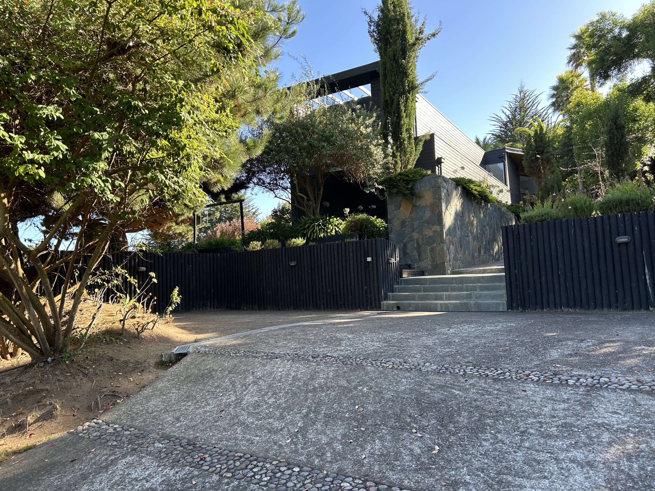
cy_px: 246
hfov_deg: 67.3
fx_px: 492
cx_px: 328
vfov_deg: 53.1
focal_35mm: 26
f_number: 1.5
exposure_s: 1/374
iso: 50
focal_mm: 5.7
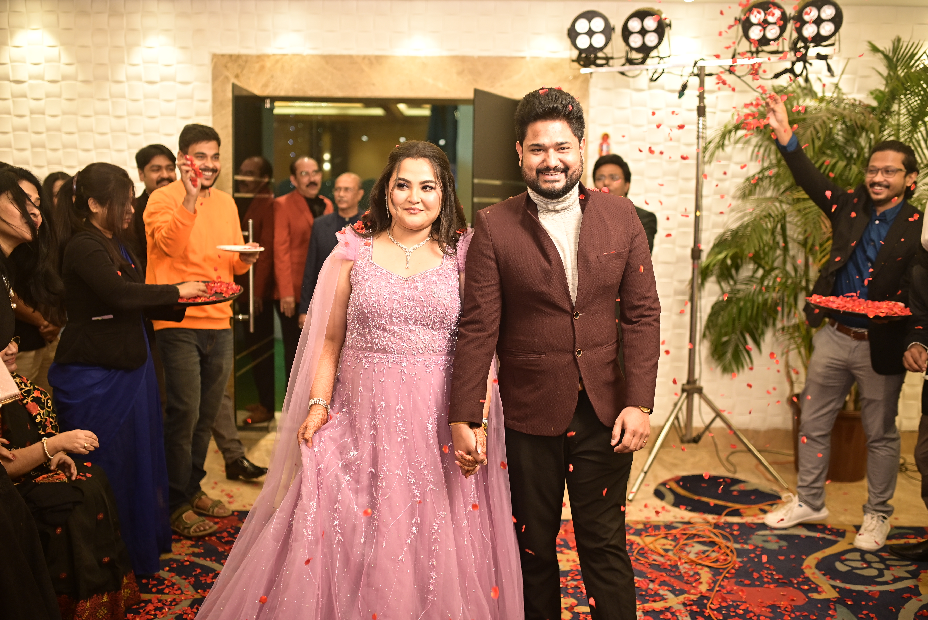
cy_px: 310
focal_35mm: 35
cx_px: 464
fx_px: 903
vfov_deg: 37.9
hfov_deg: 54.4
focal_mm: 35
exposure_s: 1/400
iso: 800
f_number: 2
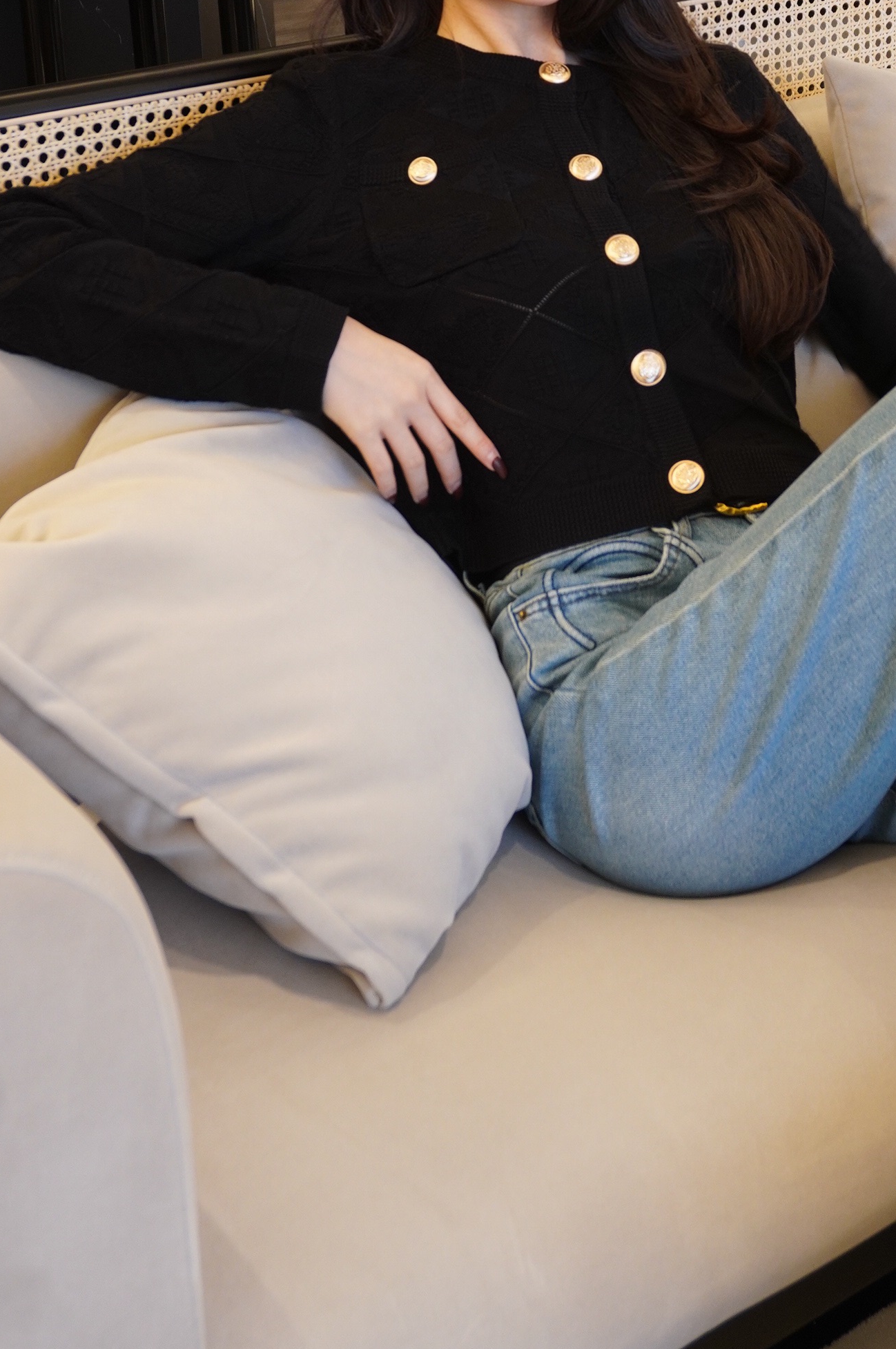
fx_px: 2161
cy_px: 367
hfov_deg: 23.4
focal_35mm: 58
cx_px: 534
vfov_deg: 34.1
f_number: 5
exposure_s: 1/15
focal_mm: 25
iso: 640
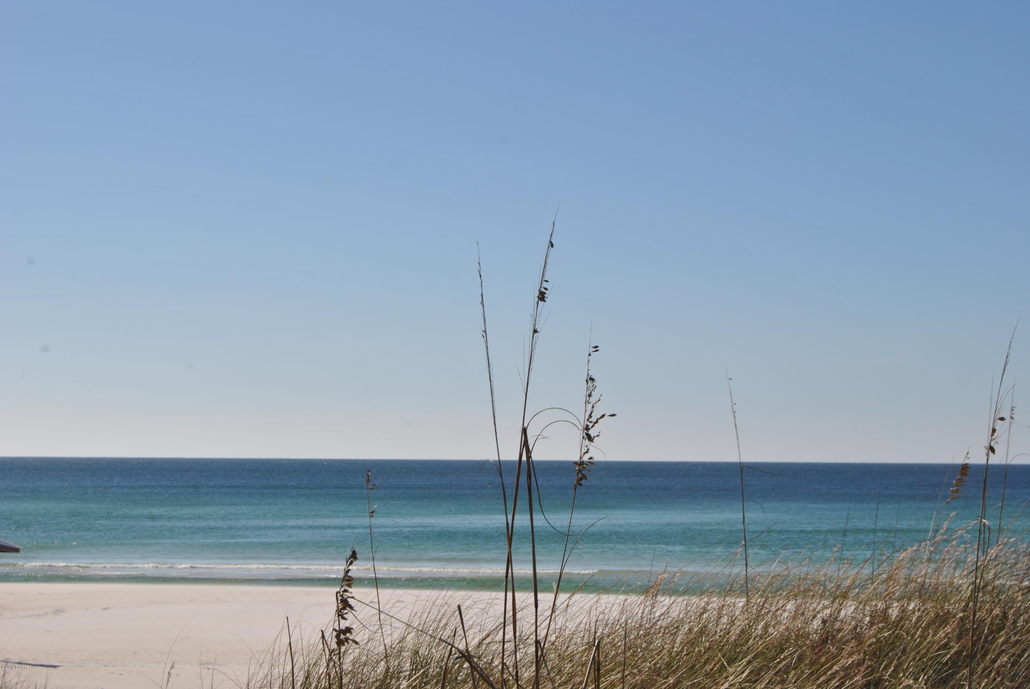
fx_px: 2363
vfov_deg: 16.6
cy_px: 344
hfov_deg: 24.6
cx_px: 515
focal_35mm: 82
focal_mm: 55
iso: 100
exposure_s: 1/320
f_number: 9
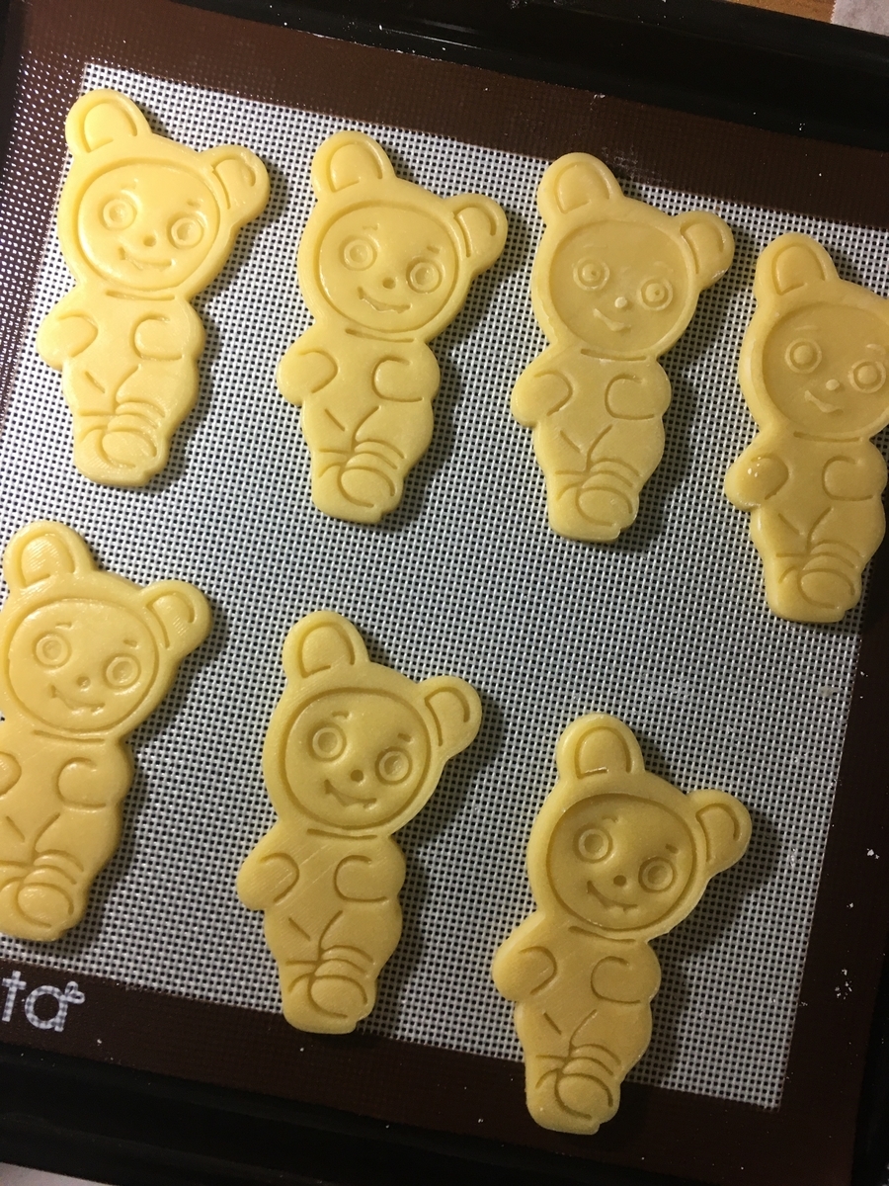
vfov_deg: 61.7
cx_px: 444
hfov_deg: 48.2
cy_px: 593
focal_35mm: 29
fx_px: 993
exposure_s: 1/30
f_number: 2.2
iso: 80
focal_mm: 4.15
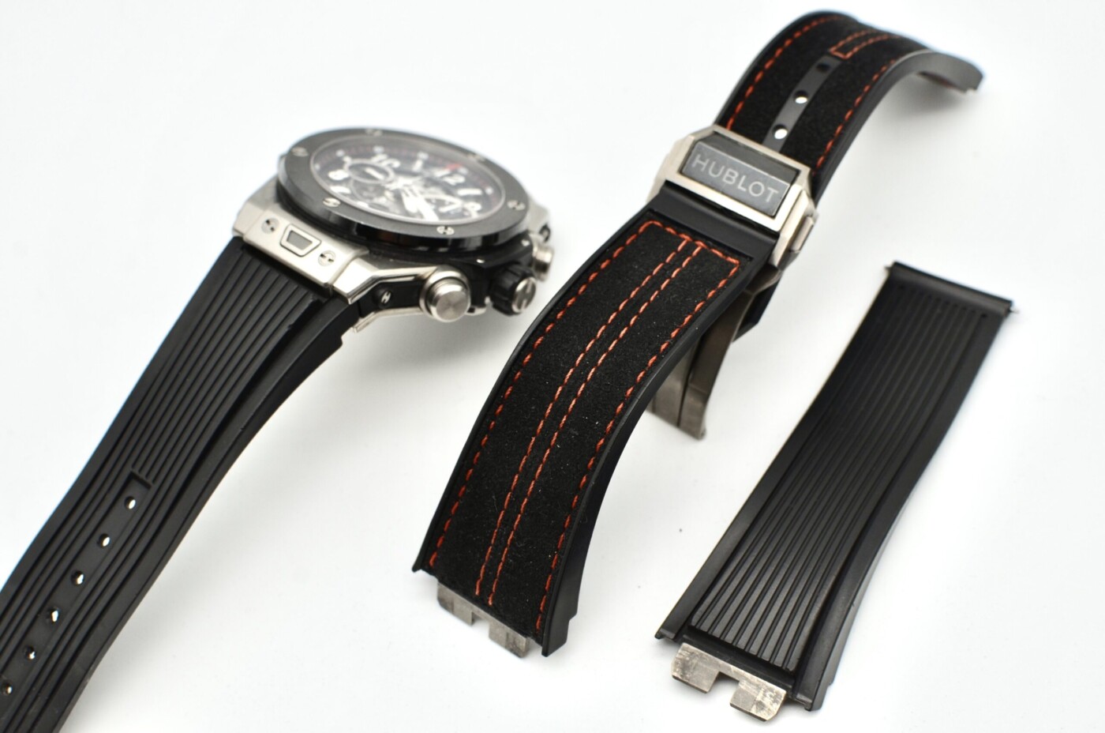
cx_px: 552
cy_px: 366
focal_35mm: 52
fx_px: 1609
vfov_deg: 25.7
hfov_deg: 37.9
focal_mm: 35
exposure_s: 1/160
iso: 200
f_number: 6.3
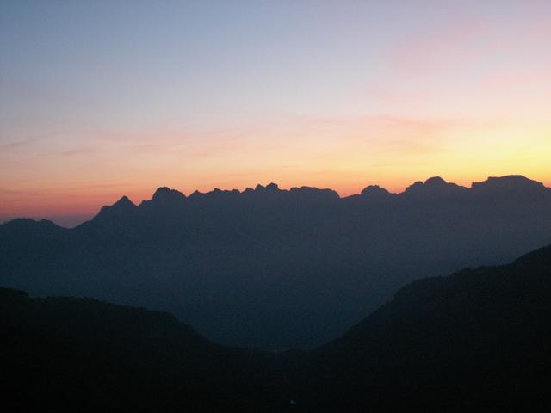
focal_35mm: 58
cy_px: 206
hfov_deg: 33.2
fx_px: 923
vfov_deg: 25.2
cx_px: 276
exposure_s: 1/15
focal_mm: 9.67
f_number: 3.2
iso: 160
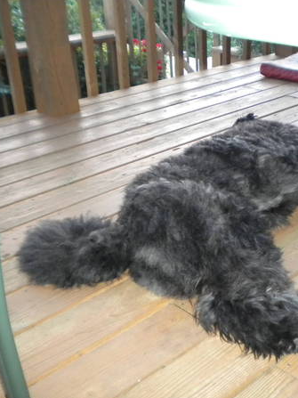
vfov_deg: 40.4
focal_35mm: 47
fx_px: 540
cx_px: 224
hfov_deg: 30.3
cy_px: 199
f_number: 3.1
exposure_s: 1/30
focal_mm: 6.3
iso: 400
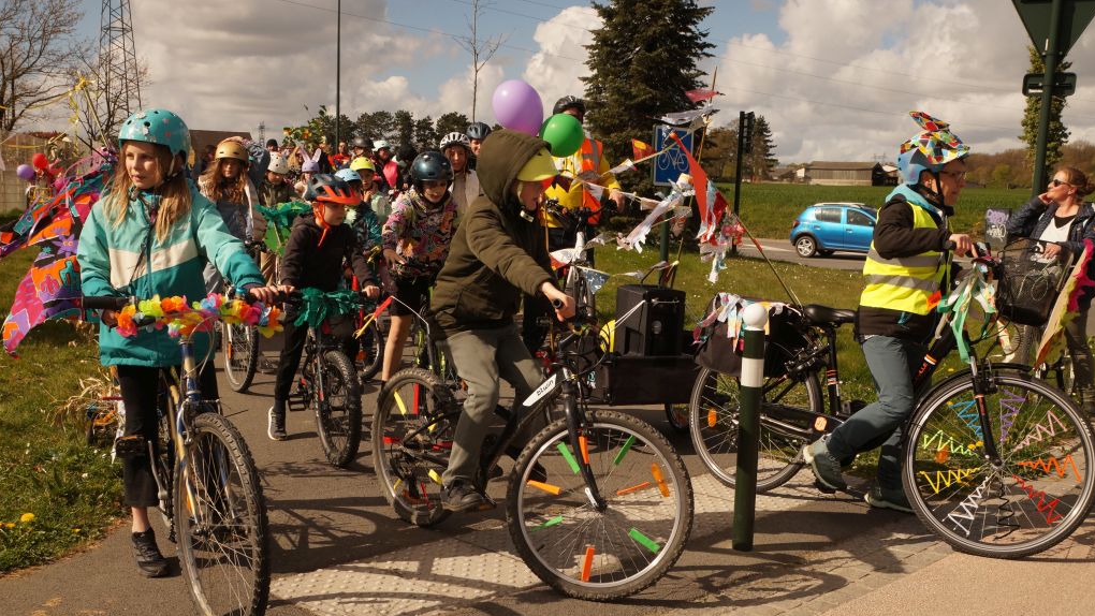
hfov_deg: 49.4
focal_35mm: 41
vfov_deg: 29.0
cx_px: 549
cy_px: 313
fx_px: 1191
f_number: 9
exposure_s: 1/800
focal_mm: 26
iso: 400
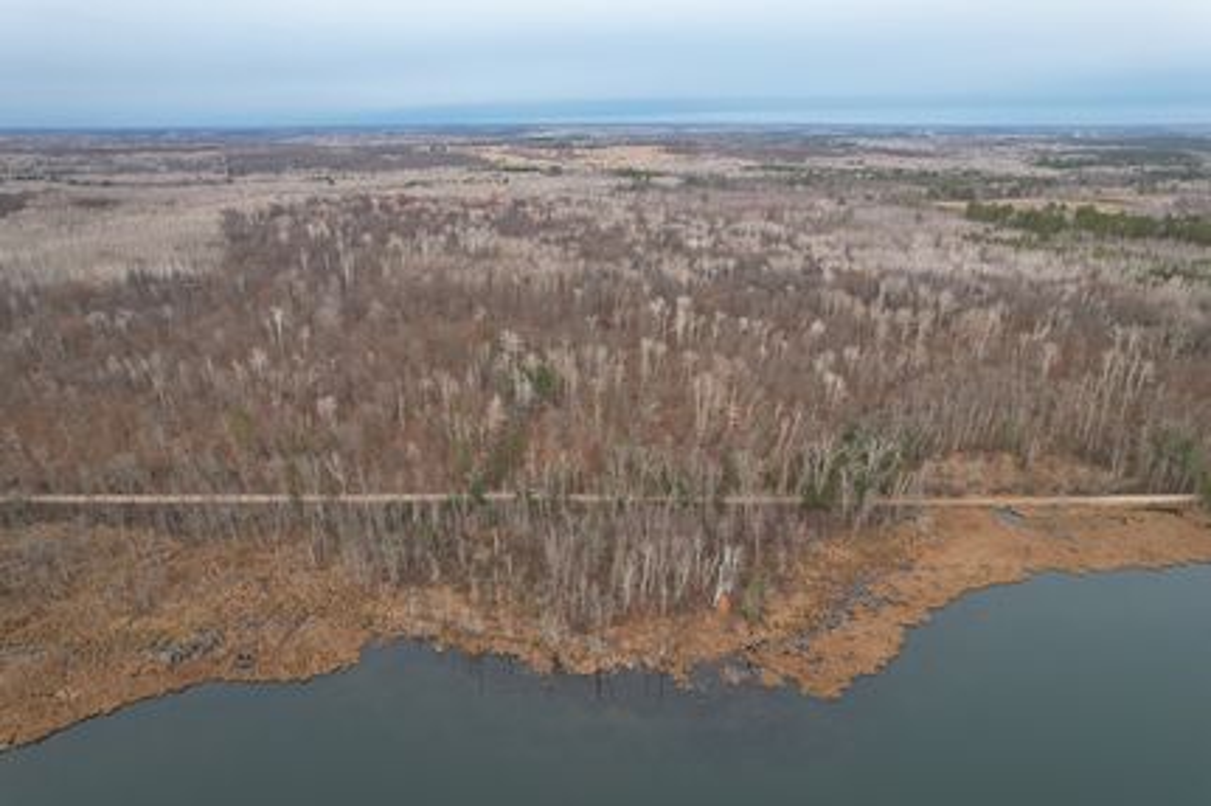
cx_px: 606
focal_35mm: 22
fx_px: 740
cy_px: 403
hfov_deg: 78.6
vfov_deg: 57.2
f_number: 2.8
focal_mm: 8.38
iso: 100
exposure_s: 1/90
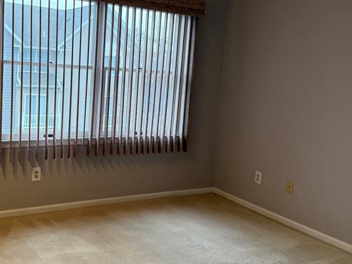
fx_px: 437
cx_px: 159
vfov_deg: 33.4
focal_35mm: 43
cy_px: 98
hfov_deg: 43.8
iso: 200
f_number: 1.78
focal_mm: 6.76
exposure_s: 1/120
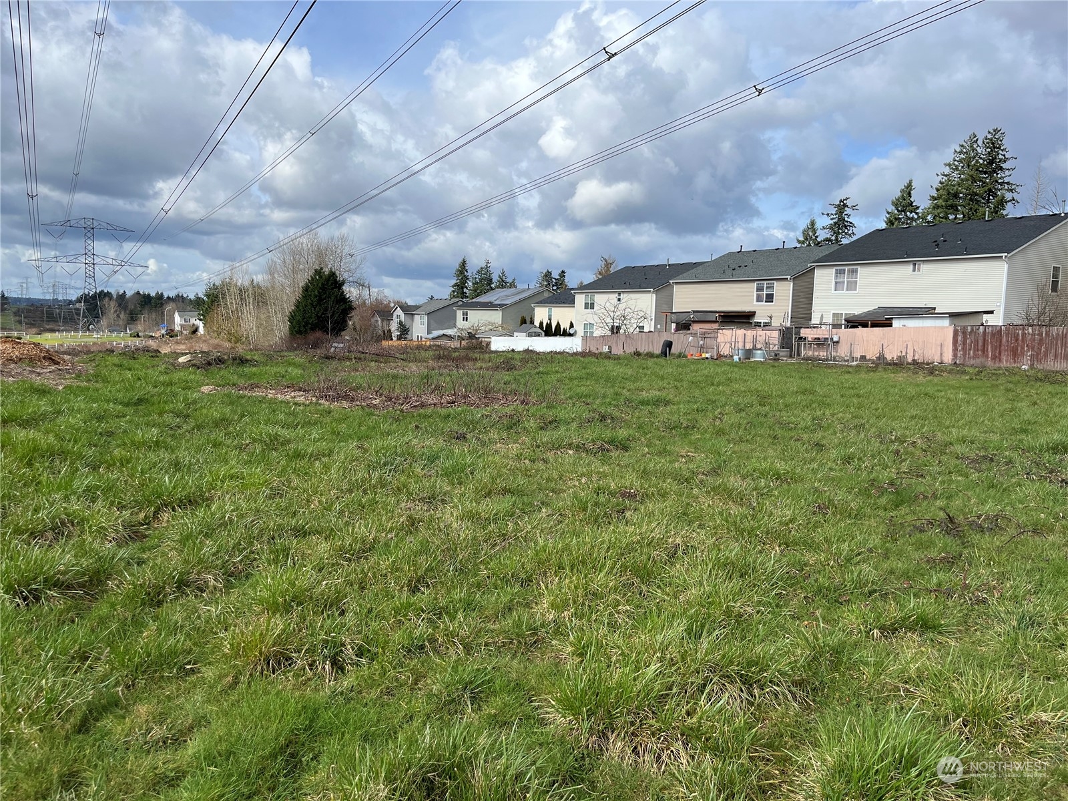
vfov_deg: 53.1
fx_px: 802
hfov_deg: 67.3
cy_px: 400
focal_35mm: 26
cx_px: 534
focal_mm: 5.1
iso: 50
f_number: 1.6
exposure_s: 1/3413
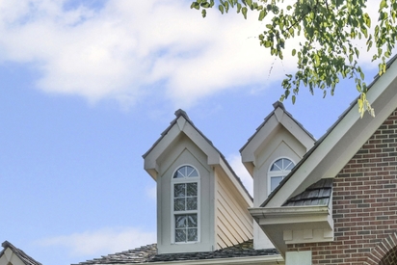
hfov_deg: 31.3
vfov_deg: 17.9
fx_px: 607
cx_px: 457
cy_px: 515
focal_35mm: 55
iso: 400
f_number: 8
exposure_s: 1/250
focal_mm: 14
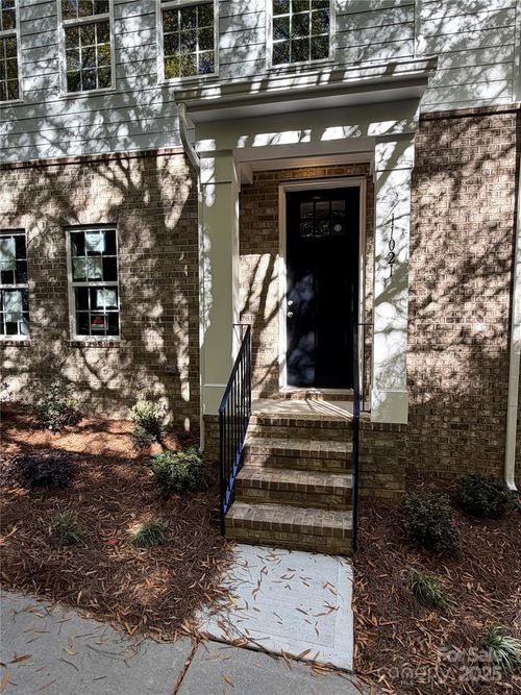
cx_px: 260
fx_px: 401
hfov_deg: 66.0
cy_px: 348
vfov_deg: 81.8
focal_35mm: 20
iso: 50
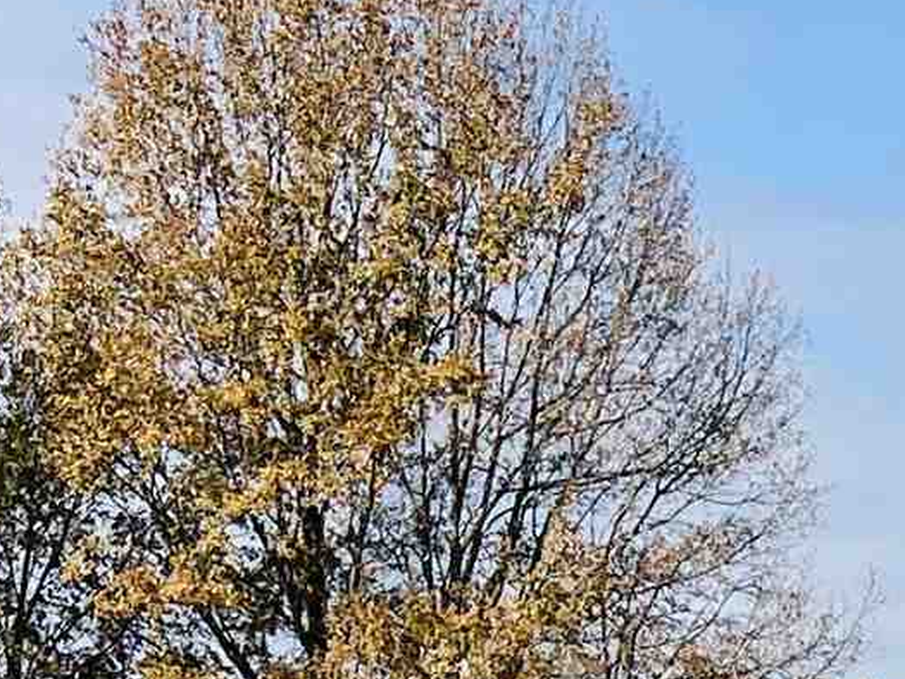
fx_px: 3975
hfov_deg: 12.4
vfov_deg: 8.5
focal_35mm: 152
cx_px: 1327
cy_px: 1858
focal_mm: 5.7
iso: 50
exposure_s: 1/5882
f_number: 1.5
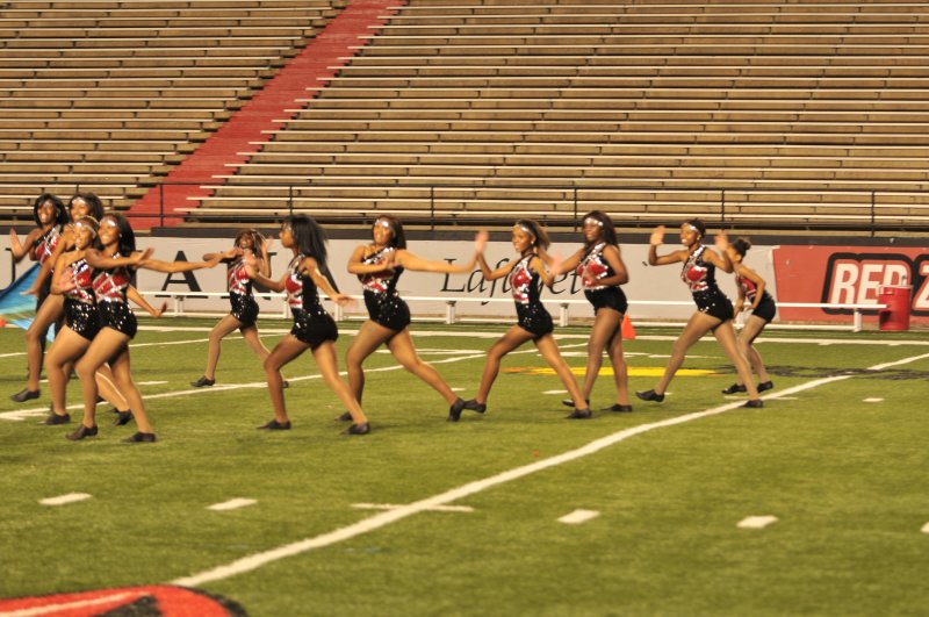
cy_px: 308
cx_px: 464
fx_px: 3672
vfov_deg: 9.6
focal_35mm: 142
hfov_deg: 14.4
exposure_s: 1/60
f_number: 2.8
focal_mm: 95
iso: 220
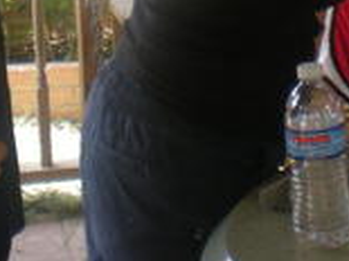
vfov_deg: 9.0
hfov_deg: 12.6
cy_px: -236
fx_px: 1582
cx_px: 241
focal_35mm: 157
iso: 64
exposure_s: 1/85.6
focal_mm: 6.3
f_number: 3.1
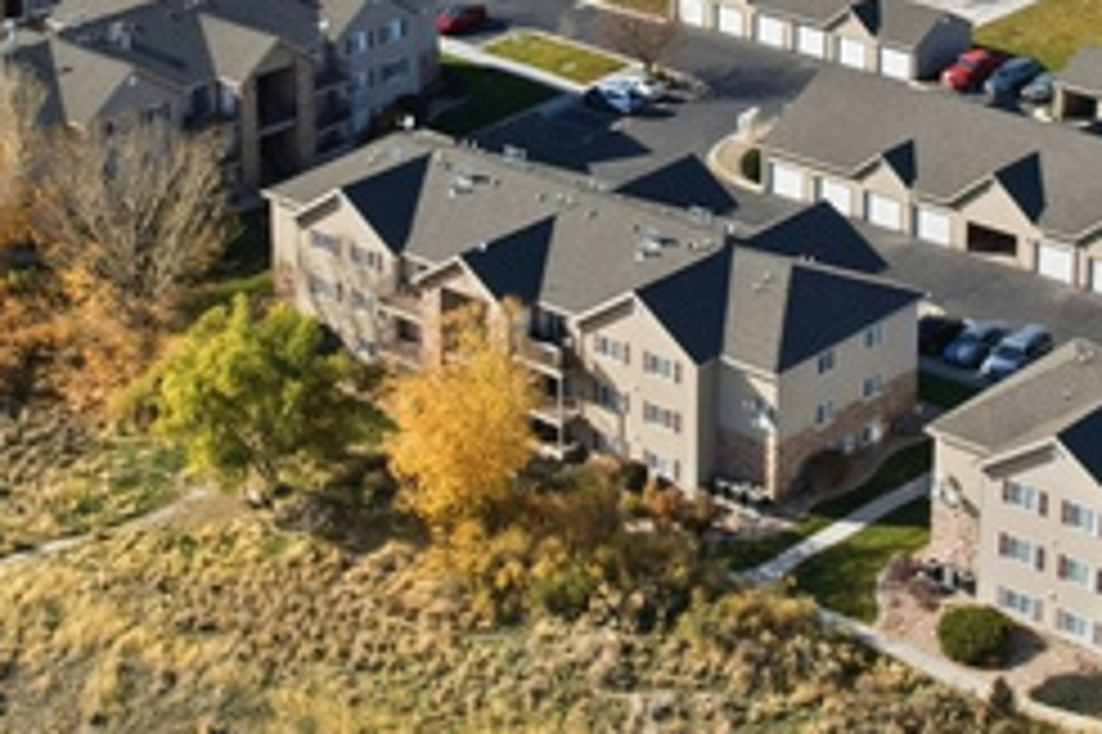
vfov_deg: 14.5
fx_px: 2814
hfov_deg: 22.2
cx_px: 553
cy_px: -41
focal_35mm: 92
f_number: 2.8
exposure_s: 1/3200
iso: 150
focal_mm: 8.4
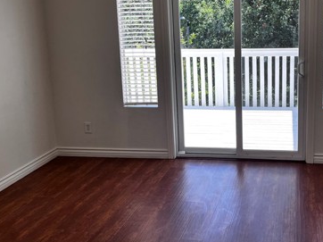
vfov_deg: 31.4
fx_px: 429
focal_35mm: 46
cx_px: 219
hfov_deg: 40.7
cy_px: 105
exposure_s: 1/390
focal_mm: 5.1
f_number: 1.6
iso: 50
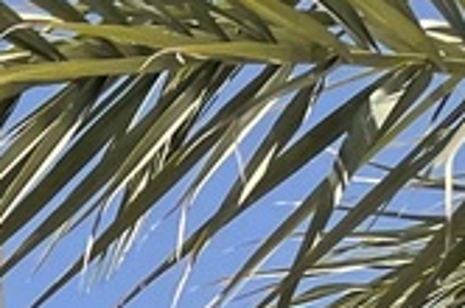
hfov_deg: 8.6
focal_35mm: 209
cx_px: -821
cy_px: 1246
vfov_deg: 5.6
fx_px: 2694
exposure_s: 1/4132
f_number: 1.6
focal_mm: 4.2
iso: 32
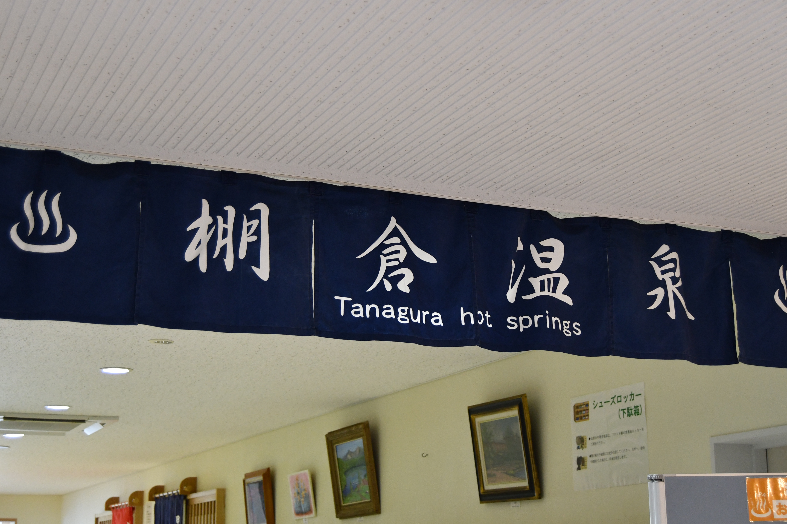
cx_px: 409
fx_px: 1268
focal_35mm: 58
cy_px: 246
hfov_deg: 34.5
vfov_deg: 23.4
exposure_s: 1/125
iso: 1100
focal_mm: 35
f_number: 4.5
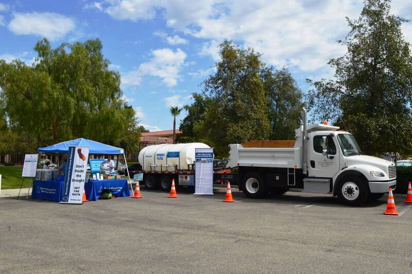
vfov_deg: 39.9
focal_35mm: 33
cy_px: 137
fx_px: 377
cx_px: 206
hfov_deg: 57.3
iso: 400
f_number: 10
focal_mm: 22
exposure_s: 1/250
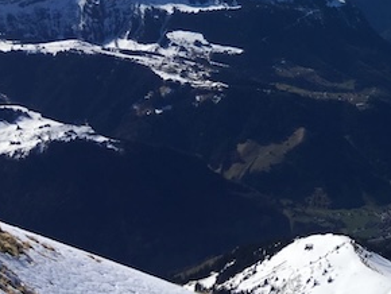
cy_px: -107
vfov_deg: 17.2
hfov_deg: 22.2
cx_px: 487
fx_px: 904
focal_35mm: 80
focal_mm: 4.15
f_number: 2.2
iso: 25
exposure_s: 1/4049
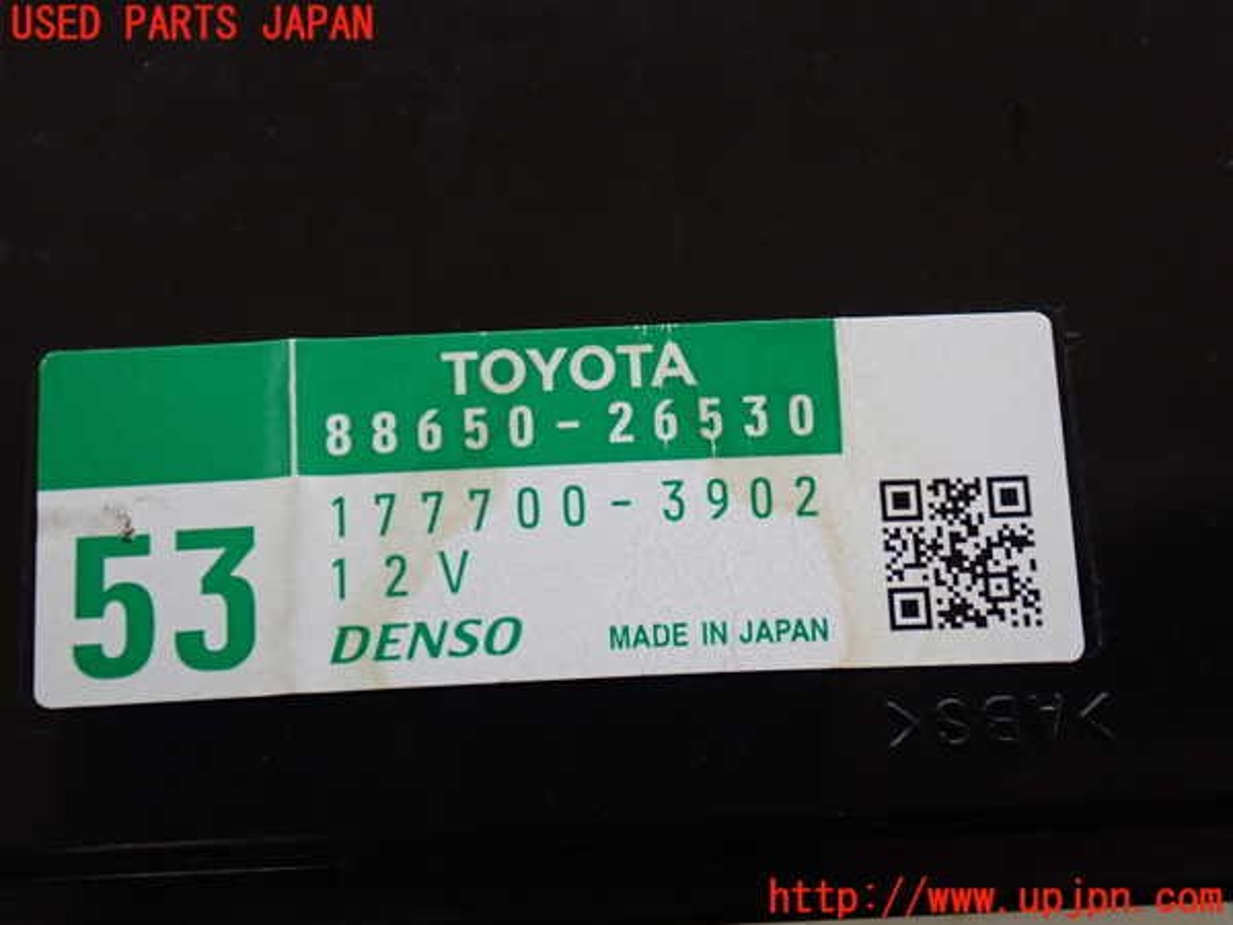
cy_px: 462
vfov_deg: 30.9
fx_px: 1674
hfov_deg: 40.4
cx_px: 616
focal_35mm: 47
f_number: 3.1
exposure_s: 1/50
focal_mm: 8.4
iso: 500
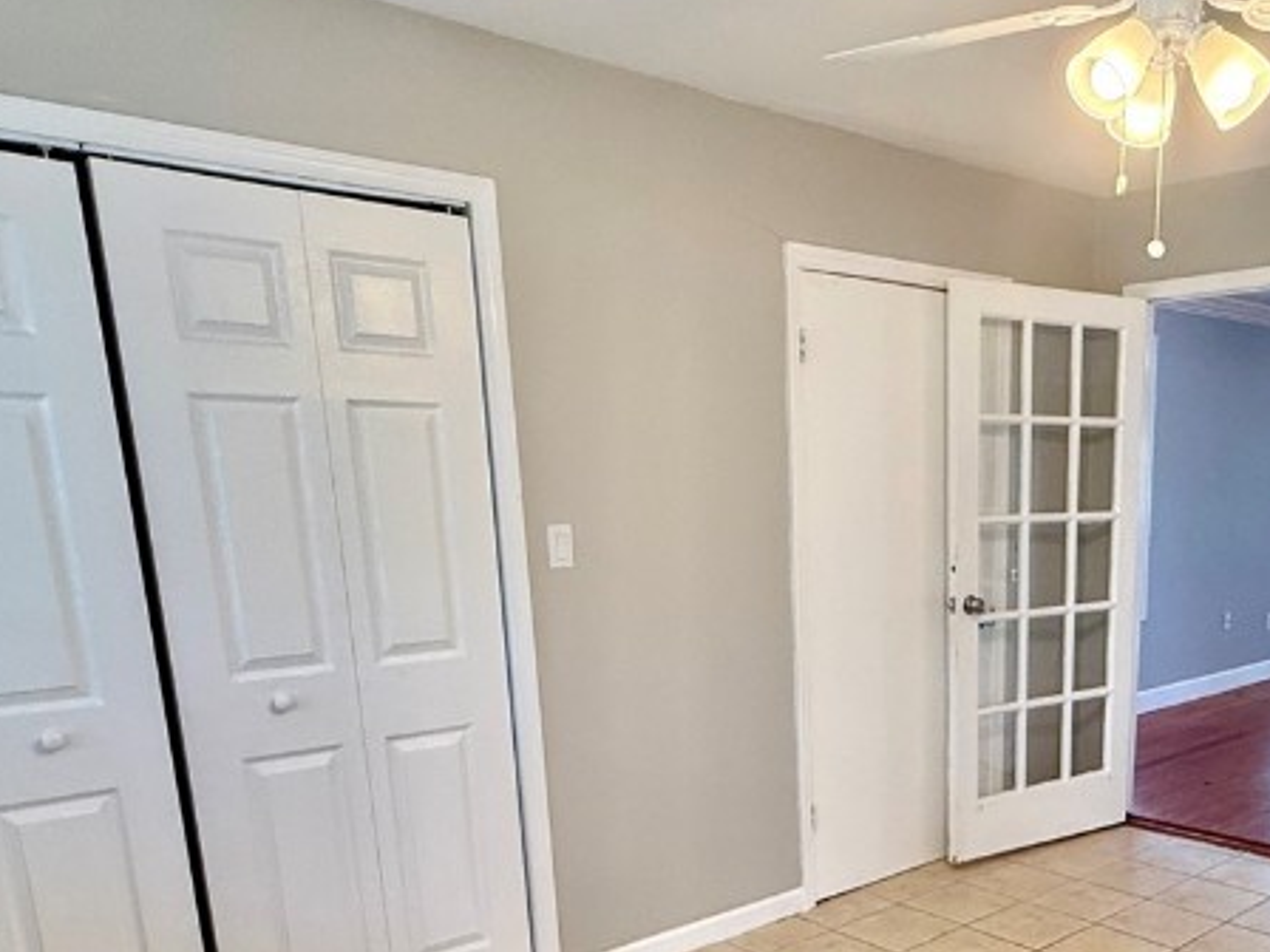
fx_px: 1174
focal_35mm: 32
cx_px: 933
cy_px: 774
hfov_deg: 54.5
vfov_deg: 42.0
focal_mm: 2.22
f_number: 2.2
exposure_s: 1/120
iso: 250
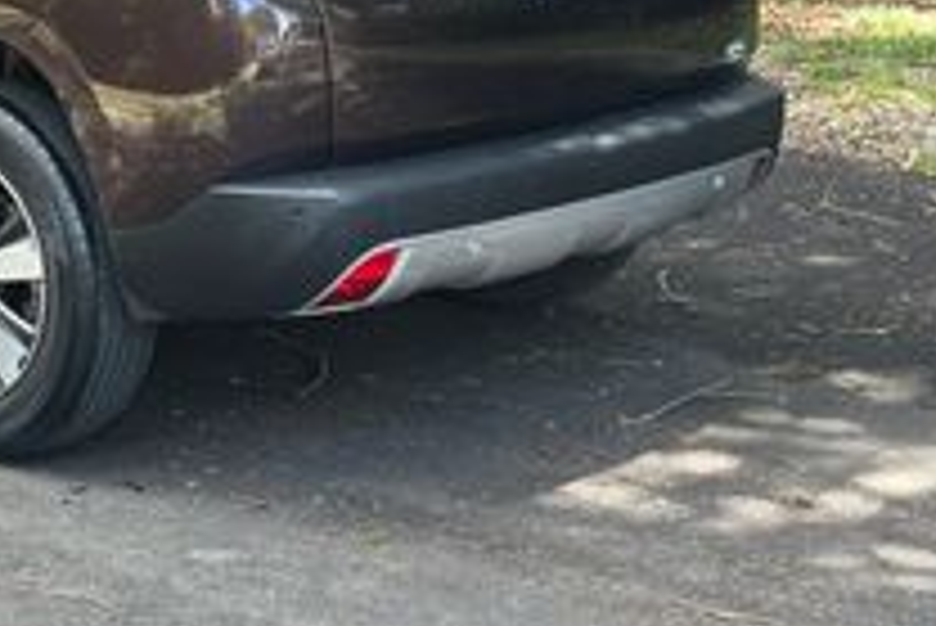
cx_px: -45
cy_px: -90
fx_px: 2940
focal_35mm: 113
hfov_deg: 17.6
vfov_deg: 11.9
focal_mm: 6.86
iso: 64
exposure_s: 1/172
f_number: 1.78
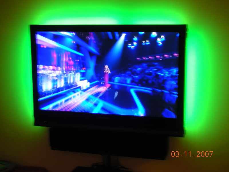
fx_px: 404
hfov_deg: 31.7
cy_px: 86
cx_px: 114
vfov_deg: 24.0
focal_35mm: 61
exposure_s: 1/3.9
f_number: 4
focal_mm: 10.1
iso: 89
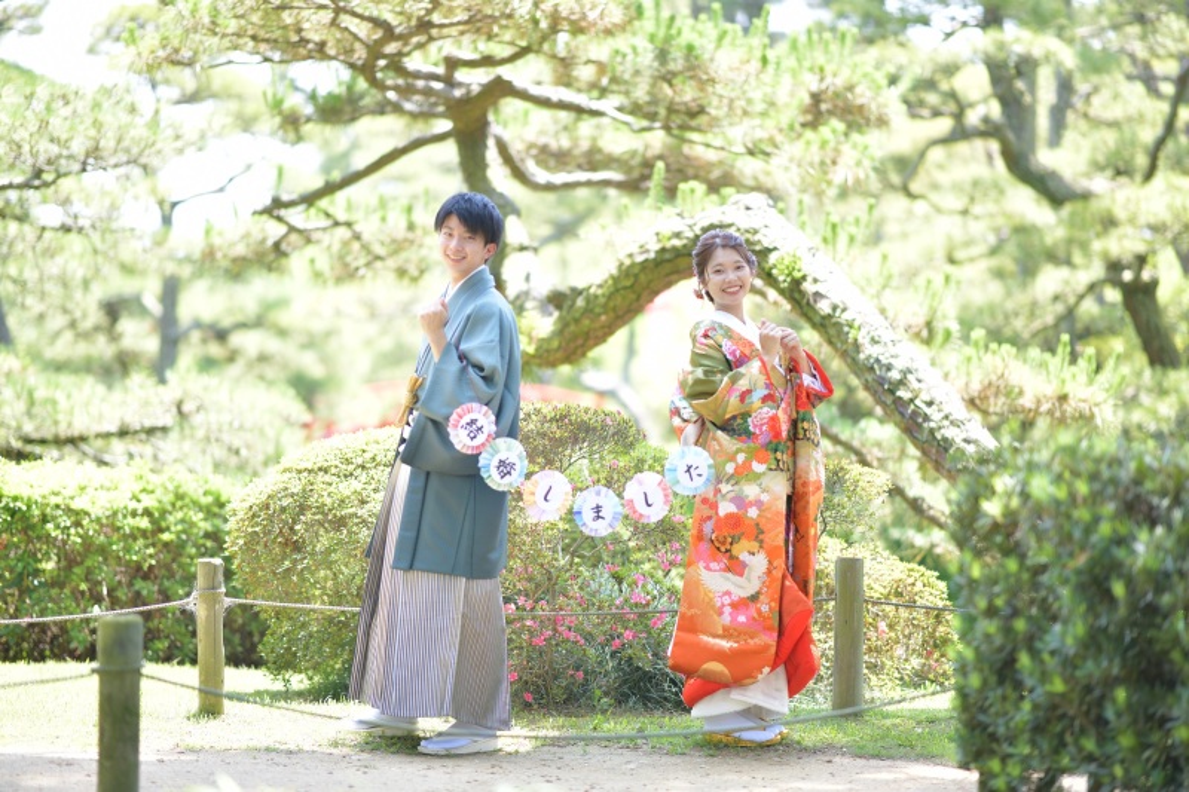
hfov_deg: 19.5
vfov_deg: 13.0
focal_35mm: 105
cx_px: 594
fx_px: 3467
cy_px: 396
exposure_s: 1/320
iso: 100
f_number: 1.4
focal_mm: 105
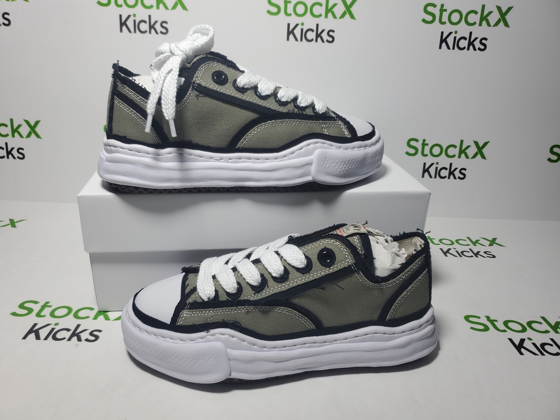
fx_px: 421
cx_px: 280
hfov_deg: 67.3
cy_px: 210
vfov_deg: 53.1
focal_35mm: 26
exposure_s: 1/591
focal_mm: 4.3
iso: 50
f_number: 1.5
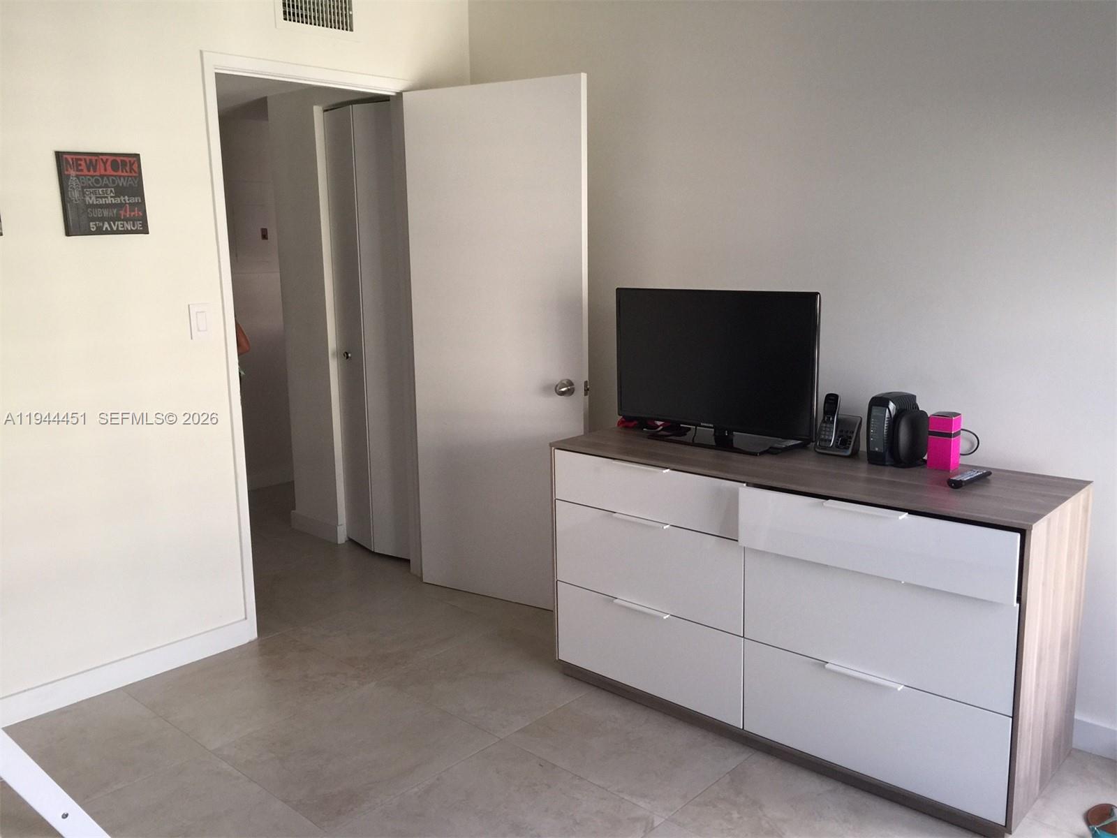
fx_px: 936
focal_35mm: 29
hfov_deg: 61.7
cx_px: 558
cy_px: 419
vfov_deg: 48.2
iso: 50
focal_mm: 4.15
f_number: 2.2
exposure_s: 1/30
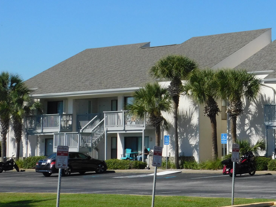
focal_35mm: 104
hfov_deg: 18.4
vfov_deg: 14.2
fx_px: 829
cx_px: 274
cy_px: 55
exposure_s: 1/1500
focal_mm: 9
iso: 125
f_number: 3.8
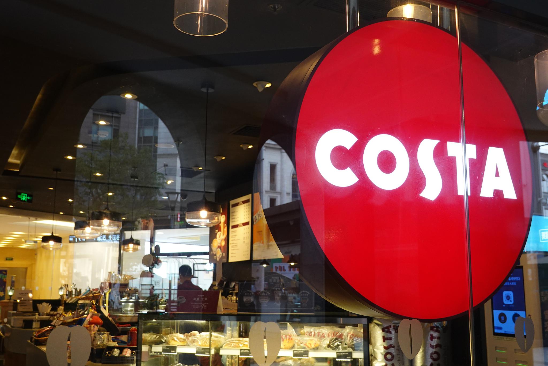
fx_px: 594
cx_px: 274
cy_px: 183
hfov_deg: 49.5
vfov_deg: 34.2
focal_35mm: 39
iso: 500
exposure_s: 1/40
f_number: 3.5
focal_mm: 14.4
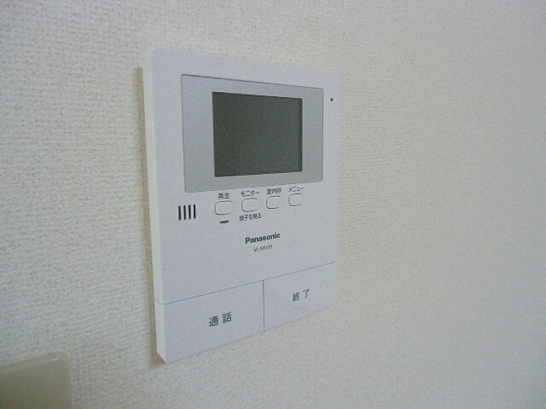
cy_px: 204
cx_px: 273
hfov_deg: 71.6
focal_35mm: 24
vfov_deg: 56.8
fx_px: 379
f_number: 3
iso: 400
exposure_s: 1/60
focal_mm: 4.24
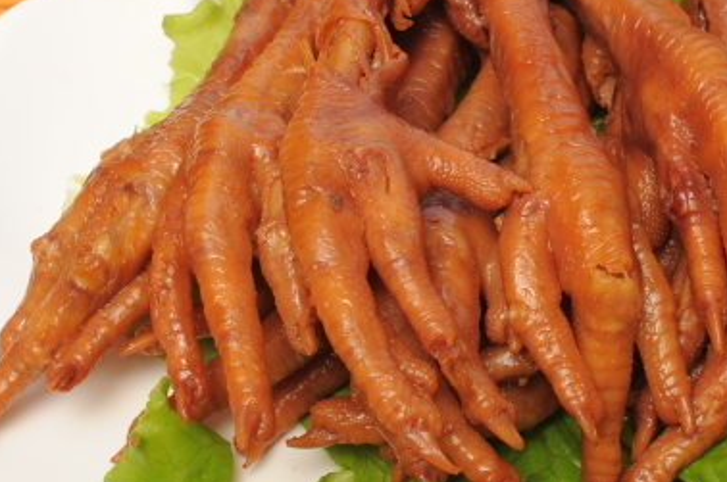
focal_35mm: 141
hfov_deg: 14.5
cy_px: 256
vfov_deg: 9.7
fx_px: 2844
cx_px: 519
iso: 200
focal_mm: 52
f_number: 10
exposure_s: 1/125
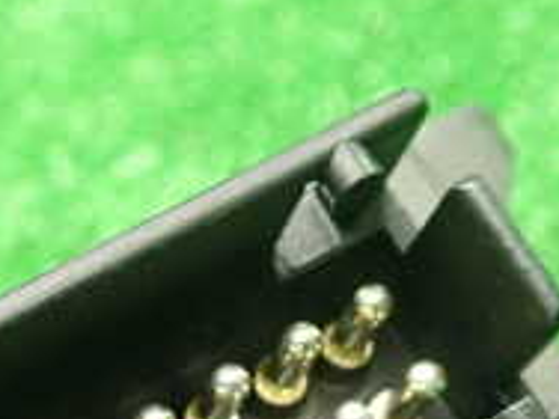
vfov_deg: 14.7
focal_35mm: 96
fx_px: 1550
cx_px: 104
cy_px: 562
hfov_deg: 20.2
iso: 800
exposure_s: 1/40
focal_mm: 5.5
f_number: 2.3
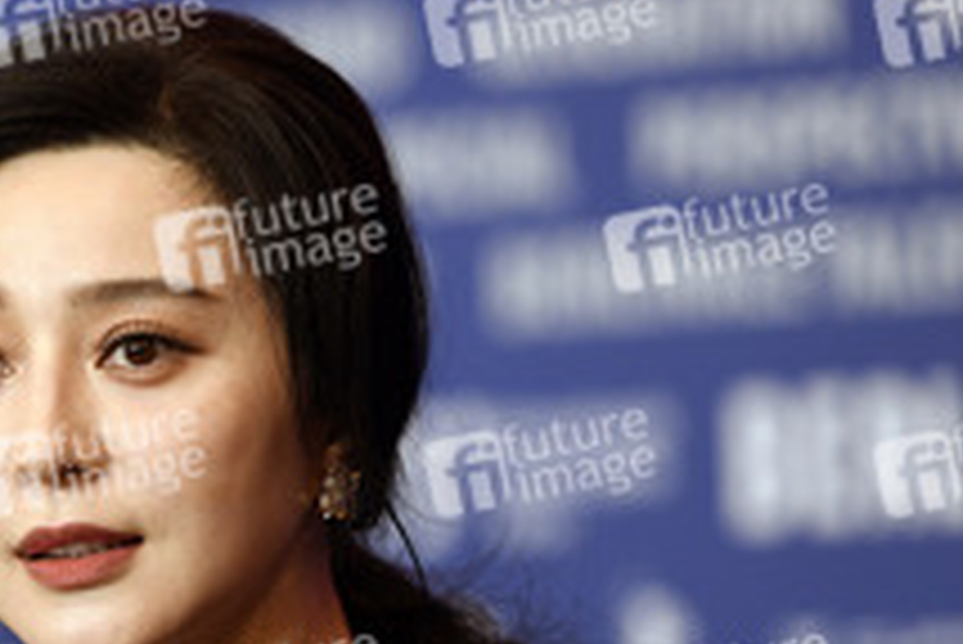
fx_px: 10707
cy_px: 576
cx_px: 151
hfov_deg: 5.1
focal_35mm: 400
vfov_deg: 3.4
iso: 1250
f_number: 3.2
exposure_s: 1/250
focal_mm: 190
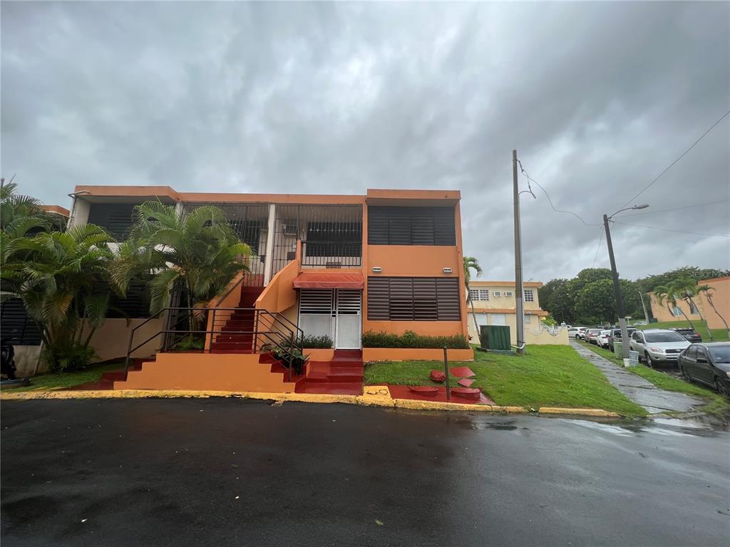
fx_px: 274
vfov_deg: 89.9
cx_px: 365
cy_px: 274
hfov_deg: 106.2
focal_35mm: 13
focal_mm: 1.57
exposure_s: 1/363
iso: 32
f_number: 1.8
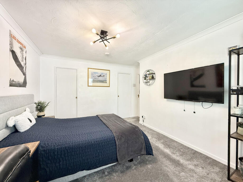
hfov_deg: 102.1
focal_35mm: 14
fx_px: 98
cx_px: 122
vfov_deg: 85.7
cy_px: 91
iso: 200
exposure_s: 1/99
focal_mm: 2.22
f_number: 2.2
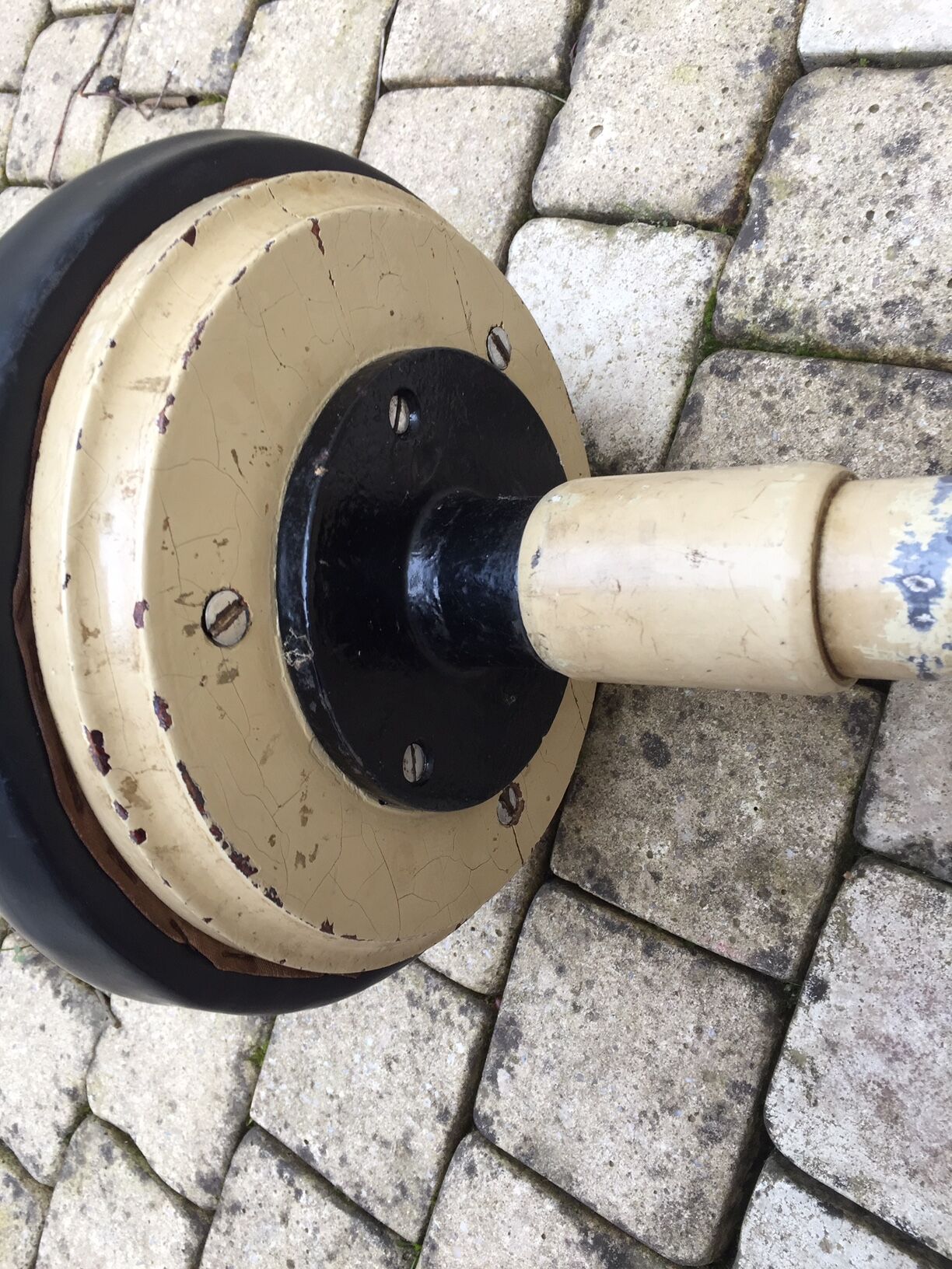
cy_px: 634
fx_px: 1063
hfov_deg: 48.2
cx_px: 476
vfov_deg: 61.7
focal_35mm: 29
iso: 40
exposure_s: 1/100
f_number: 2.2
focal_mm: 4.15
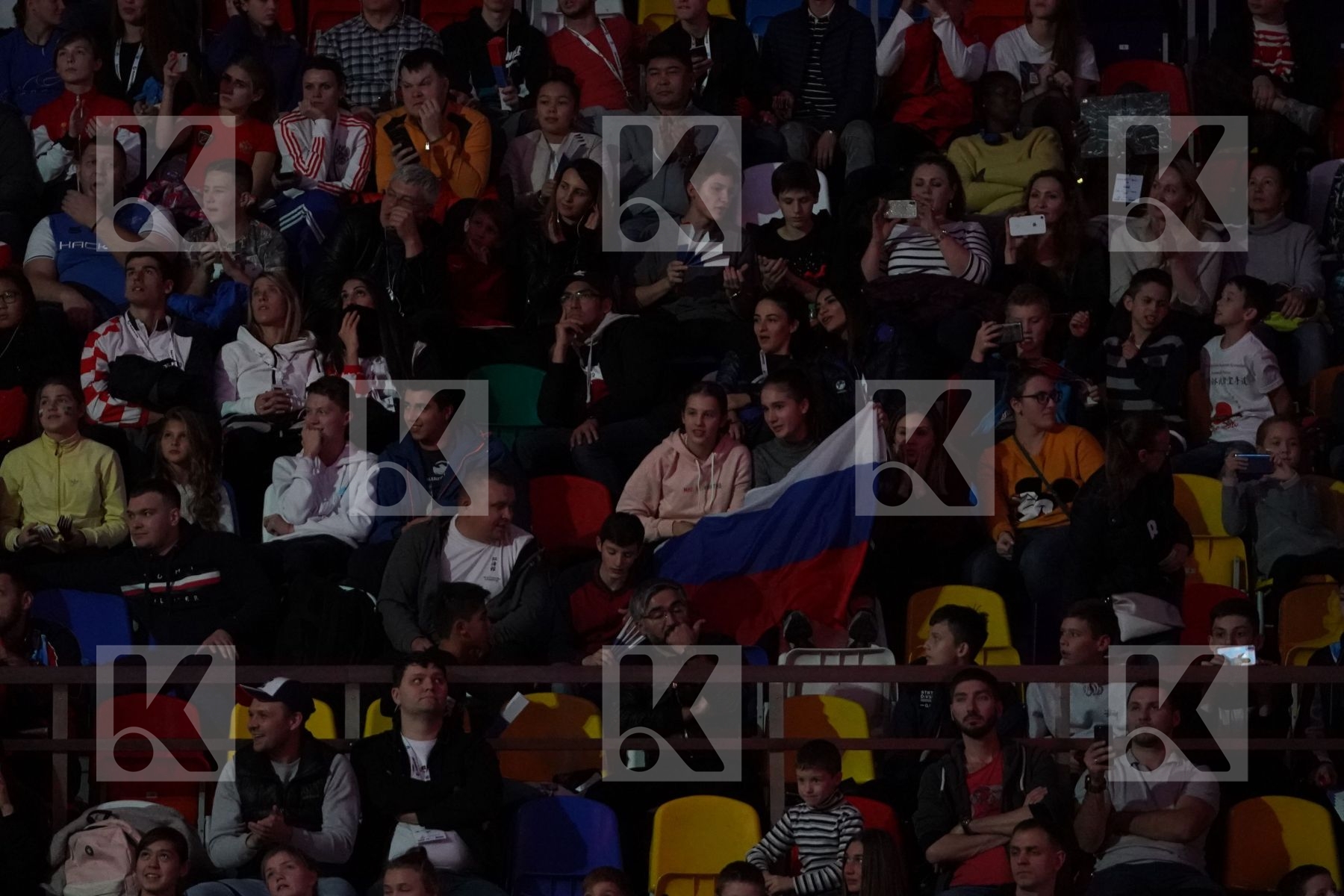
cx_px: 672
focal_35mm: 243
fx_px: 9071
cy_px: 448
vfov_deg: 5.7
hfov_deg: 8.5
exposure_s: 1/1000
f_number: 2.8
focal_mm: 162
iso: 6400
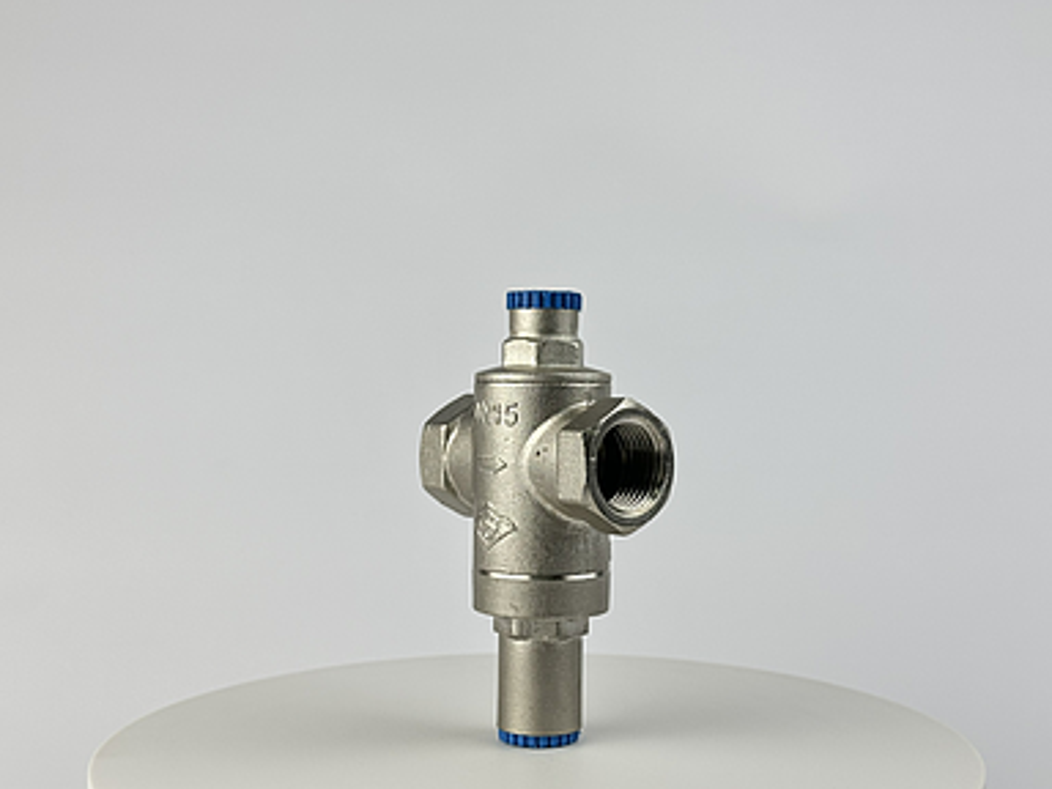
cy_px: 405
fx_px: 1520
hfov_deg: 38.2
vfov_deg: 29.1
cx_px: 537
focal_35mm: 50
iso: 64
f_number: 1.78
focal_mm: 6.86
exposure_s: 1/480
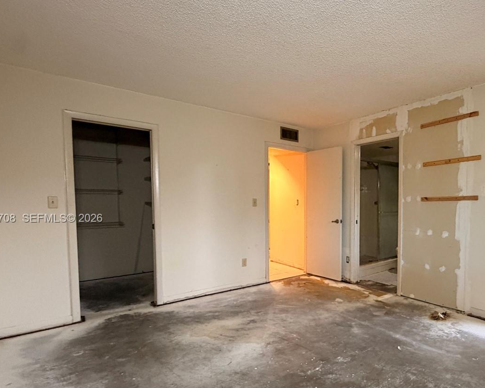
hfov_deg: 74.8
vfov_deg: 65.3
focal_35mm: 21
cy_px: 219
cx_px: 330
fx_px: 301
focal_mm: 2.22
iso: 500
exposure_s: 1/60
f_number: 2.2
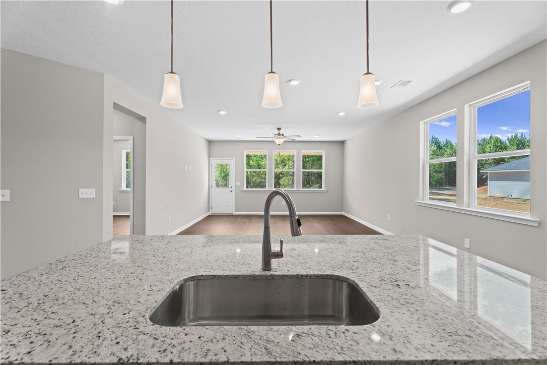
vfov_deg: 73.7
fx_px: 243
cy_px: 182
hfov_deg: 96.7
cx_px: 274
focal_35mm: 16
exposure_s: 1/10
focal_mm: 16
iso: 250
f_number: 8
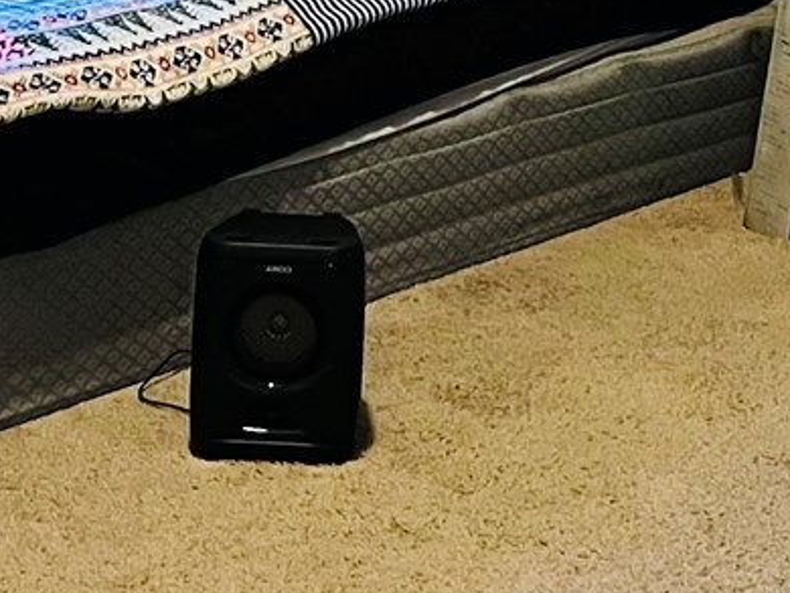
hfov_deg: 15.4
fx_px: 2923
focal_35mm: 128
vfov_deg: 11.2
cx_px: 547
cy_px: -269
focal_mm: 5.7
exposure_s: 1/30
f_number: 1.5
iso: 640
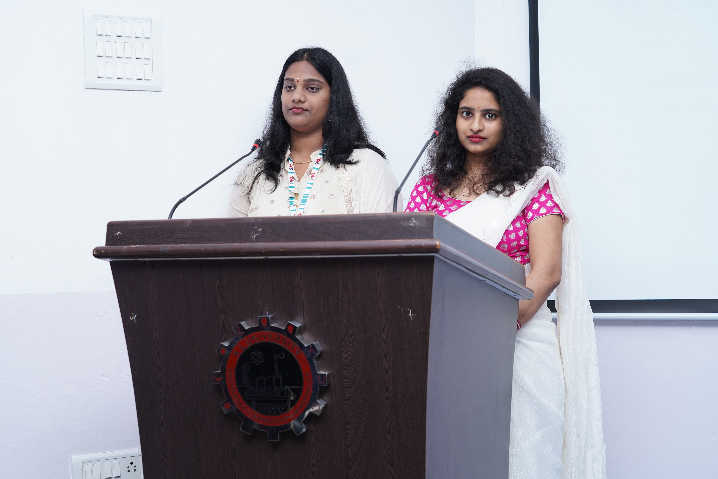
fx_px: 1177
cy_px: 240
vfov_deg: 23.0
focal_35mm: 59
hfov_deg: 33.9
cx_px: 359
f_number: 6.3
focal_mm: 59
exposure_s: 1/160
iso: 800
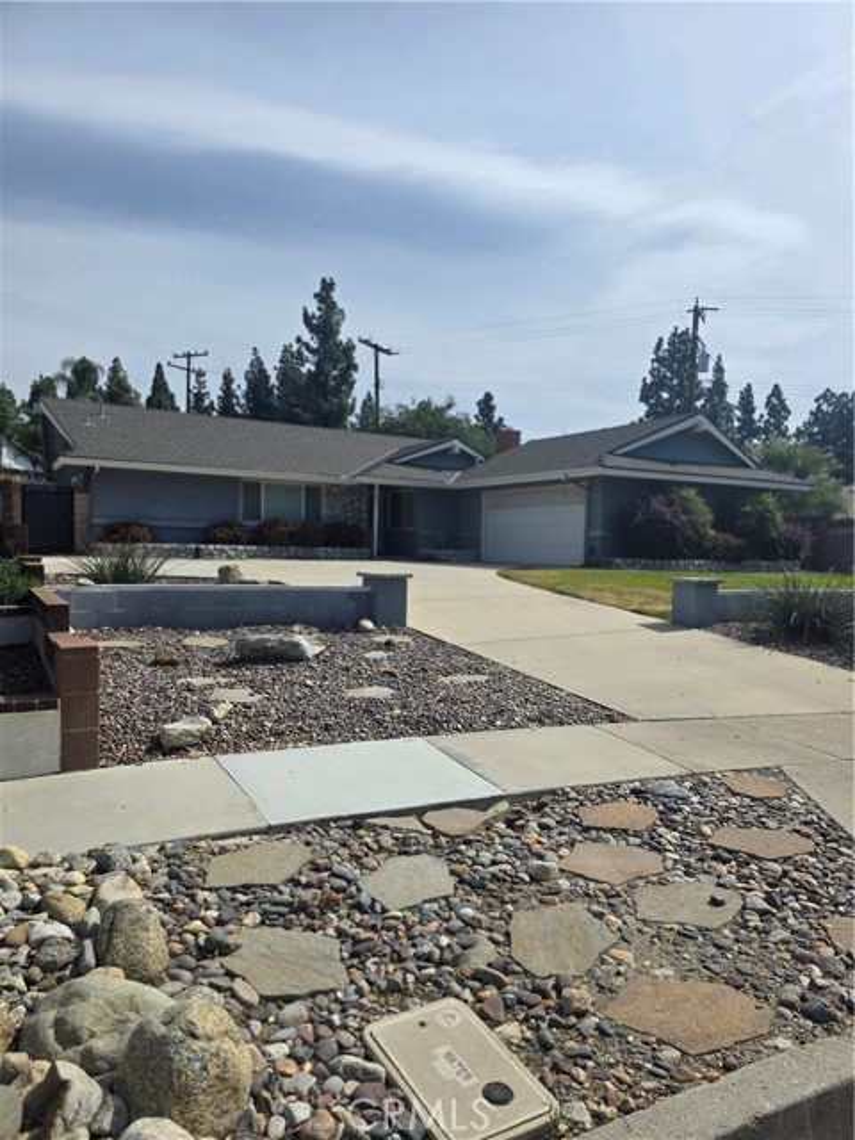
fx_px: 757
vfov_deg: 73.9
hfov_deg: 58.9
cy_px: 570
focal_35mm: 23
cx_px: 428
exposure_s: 1/7944
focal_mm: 6.3
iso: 50
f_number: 1.7
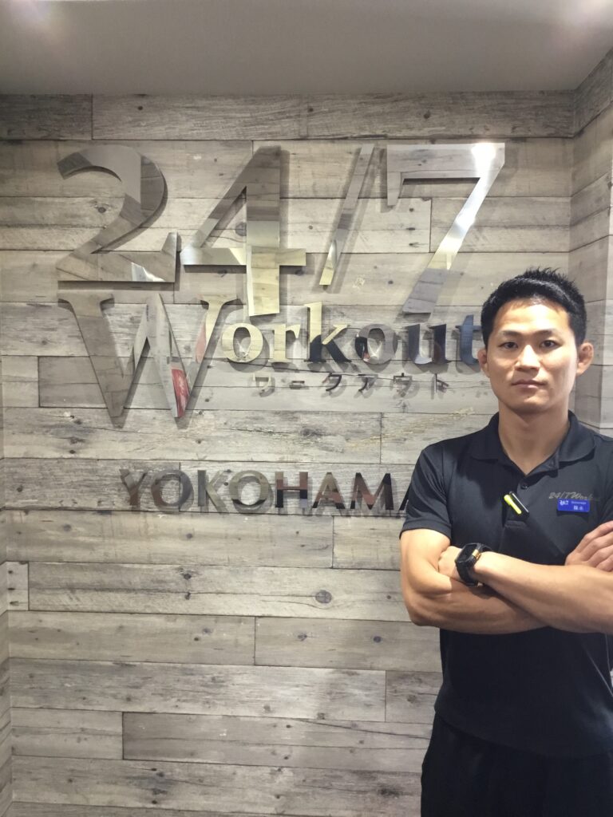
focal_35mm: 31
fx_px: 732
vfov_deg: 58.4
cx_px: 306
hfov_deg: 45.4
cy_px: 408
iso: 100
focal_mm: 3.3
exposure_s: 1/30
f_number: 2.4
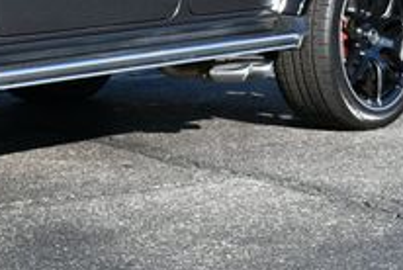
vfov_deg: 9.4
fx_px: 1603
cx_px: -121
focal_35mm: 143
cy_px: -117
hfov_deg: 13.8
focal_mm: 23
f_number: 8
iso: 180
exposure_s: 1/250
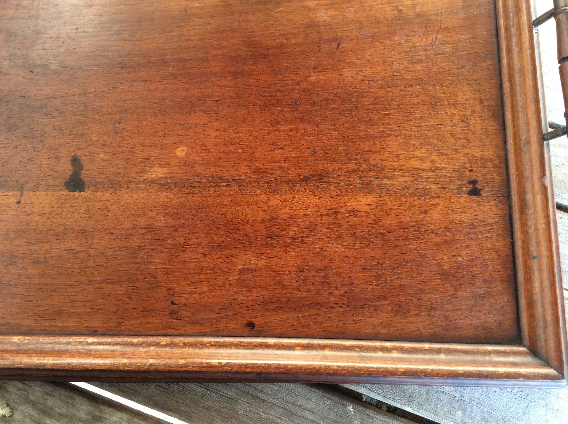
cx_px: 284
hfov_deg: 56.9
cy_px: 212
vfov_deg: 44.1
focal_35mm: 32
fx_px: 524
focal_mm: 3.3
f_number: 2.4
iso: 100
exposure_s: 1/25
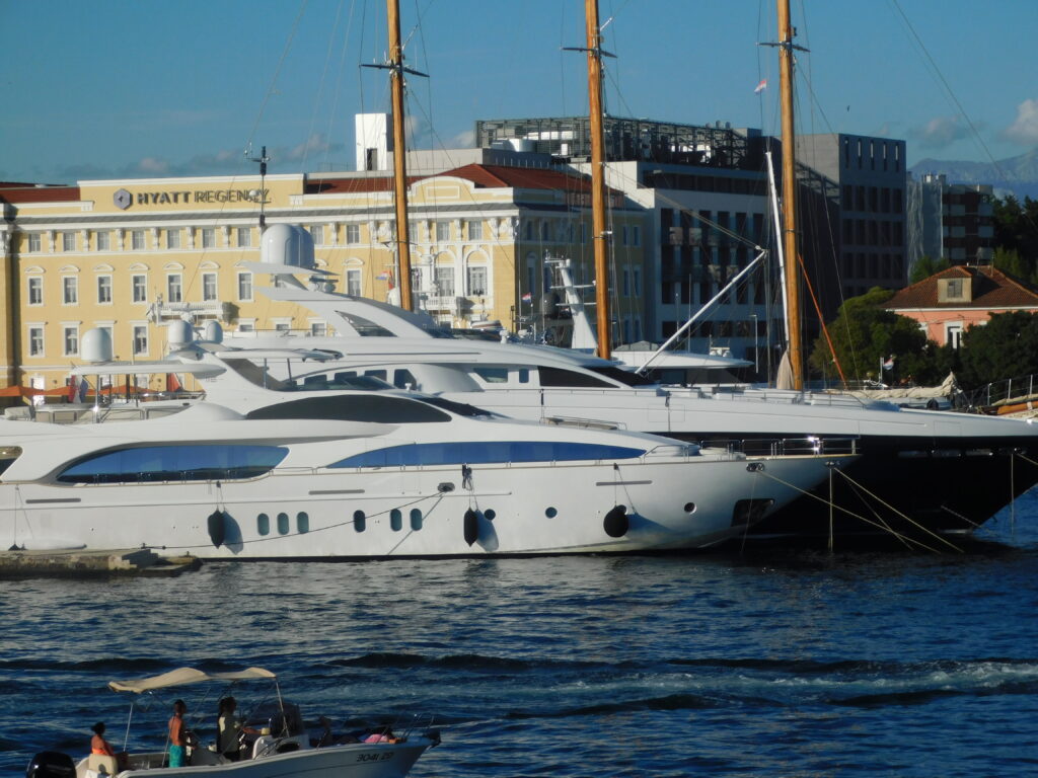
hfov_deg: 14.7
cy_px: 389
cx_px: 519
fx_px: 4018
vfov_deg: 11.1
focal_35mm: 134
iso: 125
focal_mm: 23.7
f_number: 5
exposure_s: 1/1250
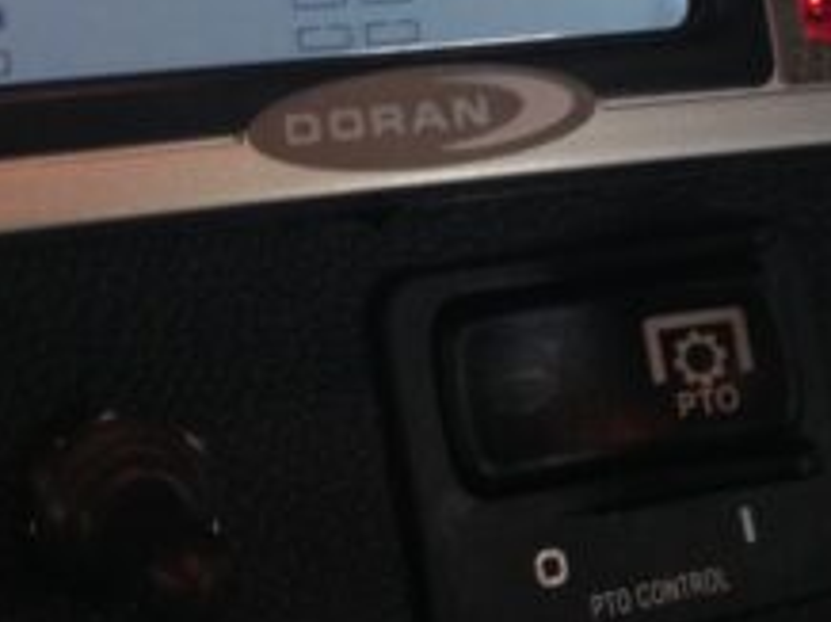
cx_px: 366
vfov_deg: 15.9
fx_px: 2182
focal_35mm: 91
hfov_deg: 21.6
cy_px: -4
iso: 125
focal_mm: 4.12
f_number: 2.4
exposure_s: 1/20
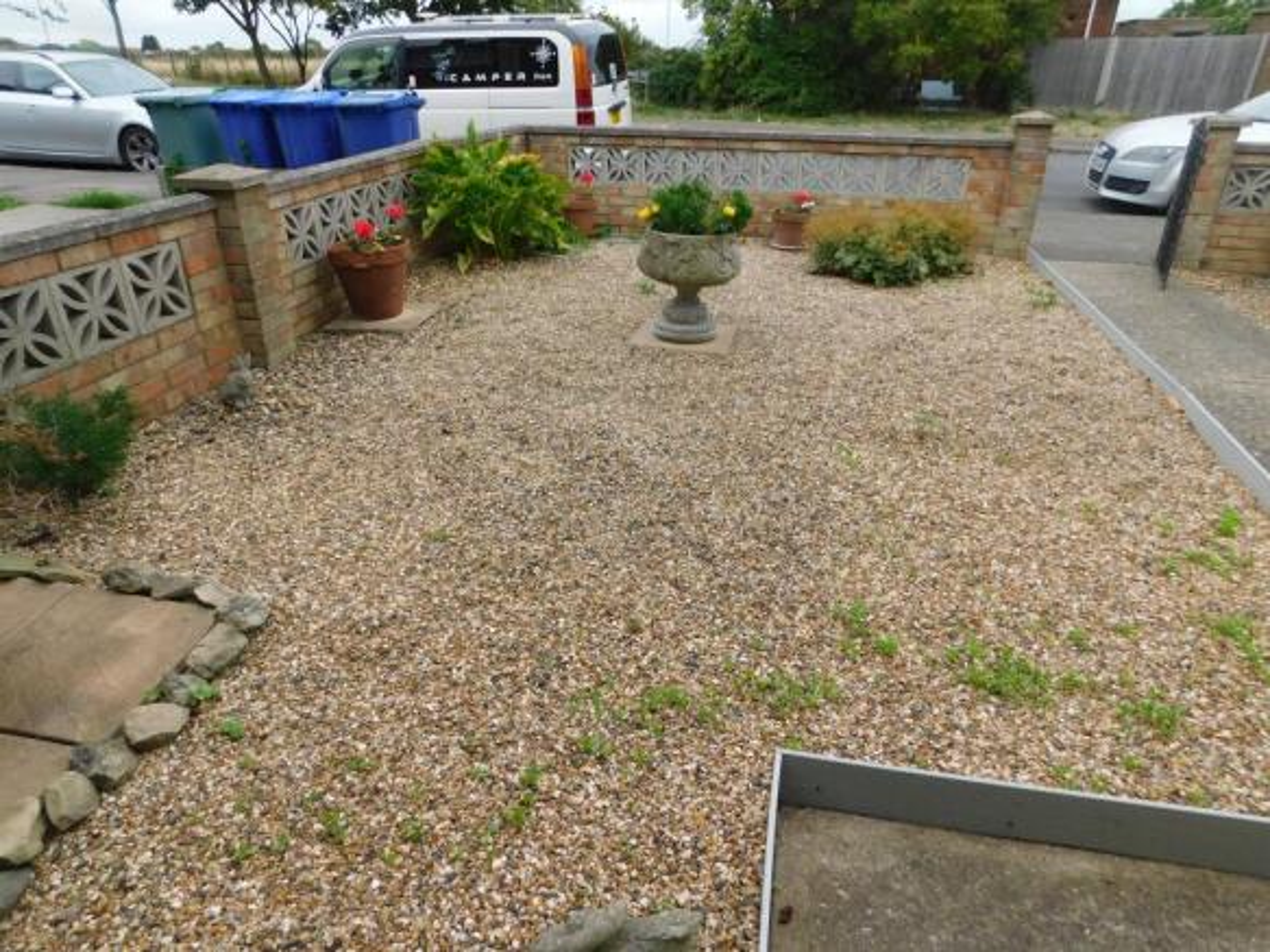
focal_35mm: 23
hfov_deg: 73.9
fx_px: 844
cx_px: 635
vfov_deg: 58.9
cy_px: 476
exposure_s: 1/640
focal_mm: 4
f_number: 3
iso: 125
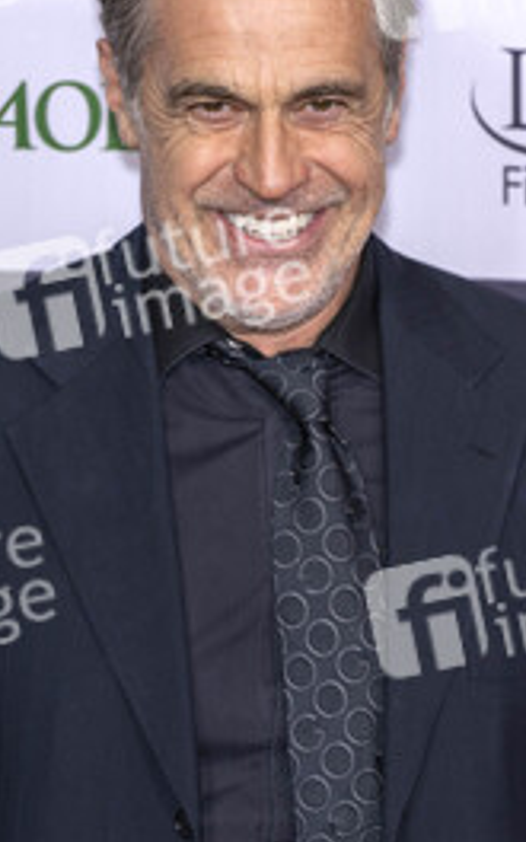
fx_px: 3578
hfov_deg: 8.4
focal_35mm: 156
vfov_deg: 13.4
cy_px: 443
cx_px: 239
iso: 800
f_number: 5.6
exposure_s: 1/200
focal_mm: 101
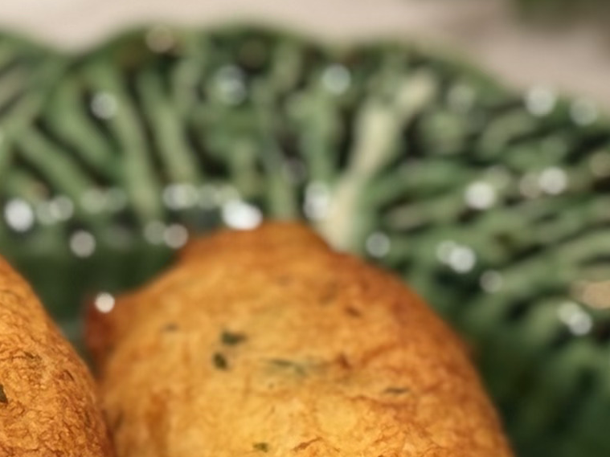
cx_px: 597
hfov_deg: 7.7
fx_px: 4493
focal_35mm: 255
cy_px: 377
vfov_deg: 5.8
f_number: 1.78
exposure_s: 1/50
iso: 64
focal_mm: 6.76
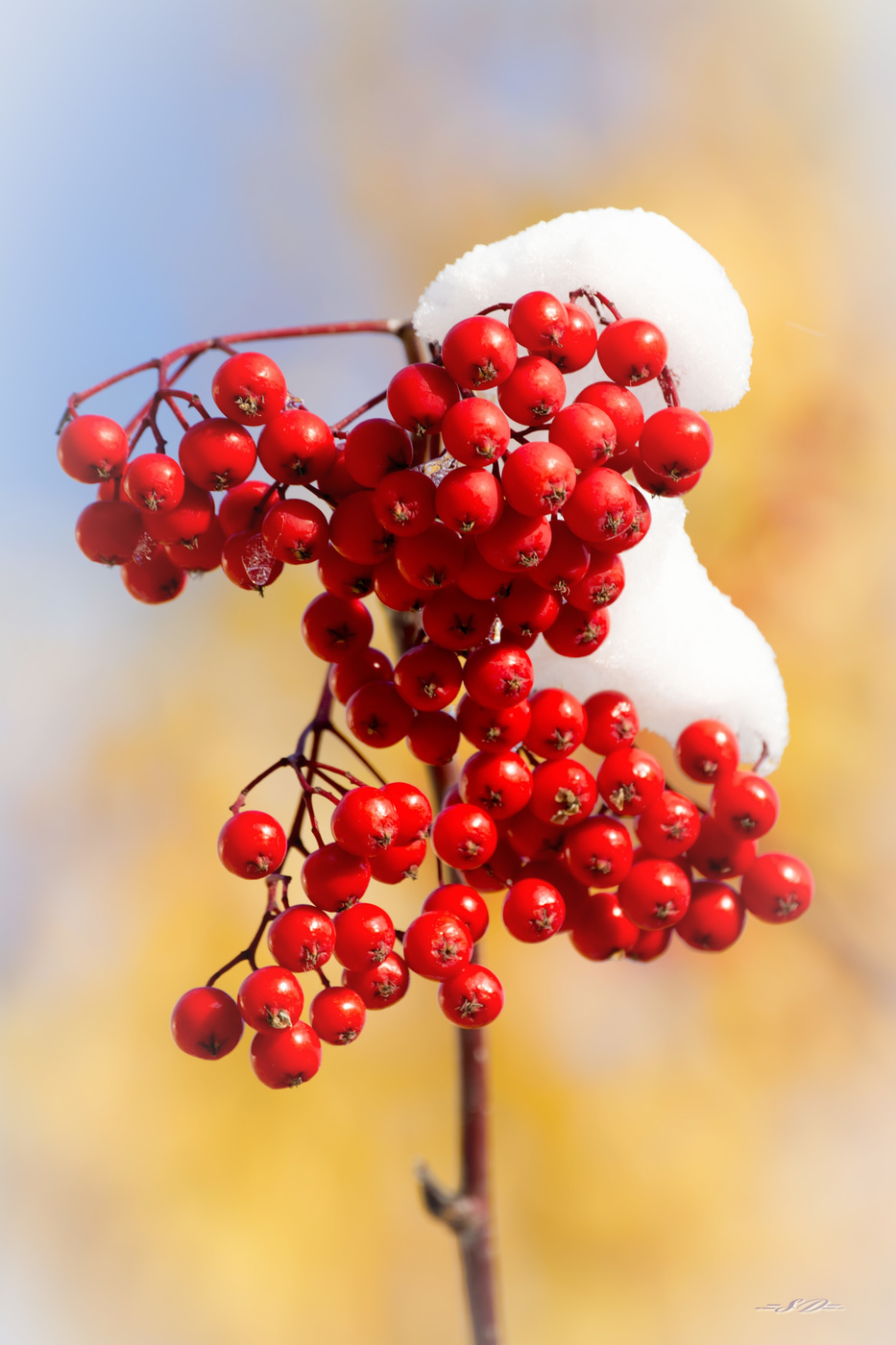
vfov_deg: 8.3
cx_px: 448
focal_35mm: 248
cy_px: 672
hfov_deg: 5.6
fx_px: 9242
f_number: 8
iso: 125
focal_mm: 165
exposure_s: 1/180
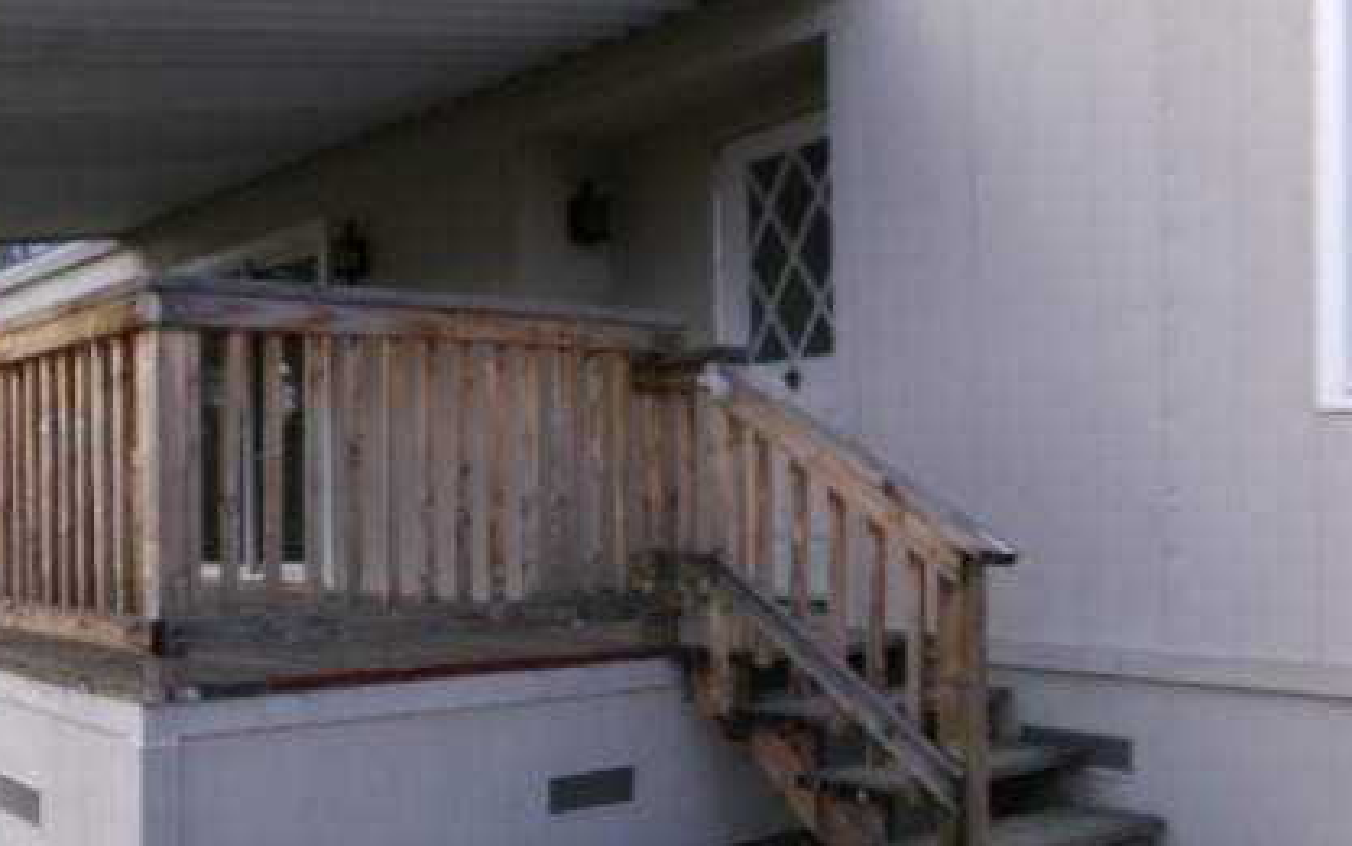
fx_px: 1438
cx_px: 318
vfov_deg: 32.7
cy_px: 512
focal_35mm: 39
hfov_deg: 48.2
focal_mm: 4.3
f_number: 3.7
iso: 100
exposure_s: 1/300
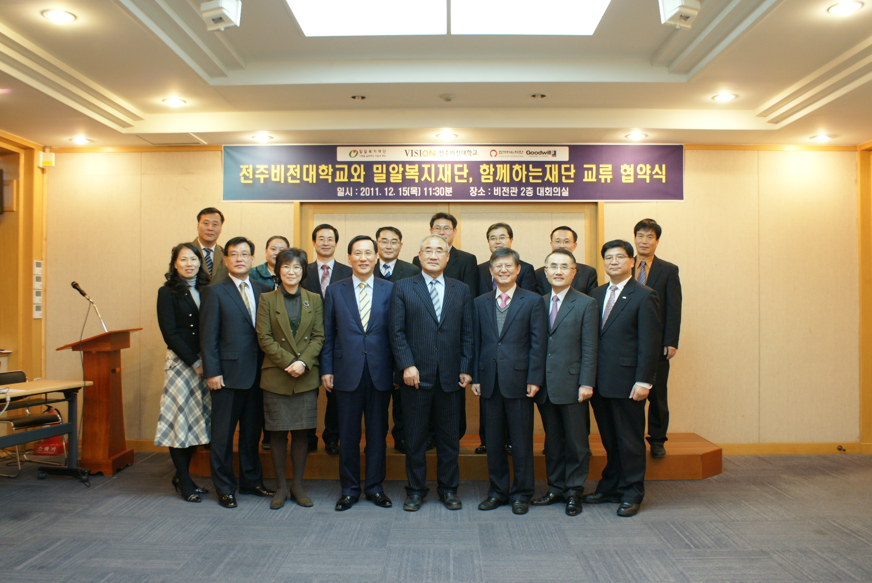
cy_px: 292
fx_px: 727
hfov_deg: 61.9
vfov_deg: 43.7
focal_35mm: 30
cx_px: 436
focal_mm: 20
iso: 800
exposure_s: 1/20
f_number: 4
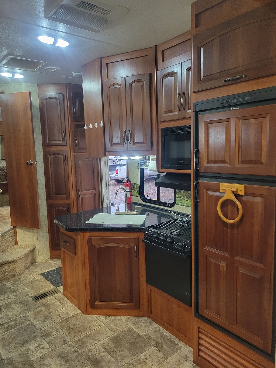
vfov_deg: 67.3
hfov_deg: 53.1
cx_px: 138
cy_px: 184
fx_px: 276
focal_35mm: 26
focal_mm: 5.4
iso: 500
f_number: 1.8
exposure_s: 1/40
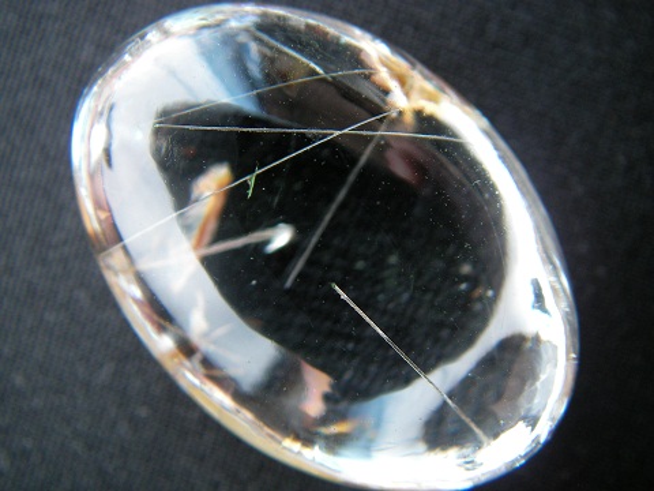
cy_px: 246
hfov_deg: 49.0
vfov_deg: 37.7
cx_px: 327
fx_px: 718
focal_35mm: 38
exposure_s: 1/2.6
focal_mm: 6.3
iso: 100
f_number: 3.3
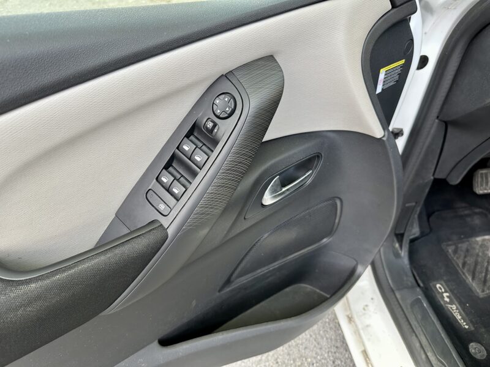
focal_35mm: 24
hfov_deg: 71.6
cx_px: 245
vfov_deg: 56.8
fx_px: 340
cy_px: 184
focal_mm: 6.86
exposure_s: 1/121
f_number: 1.78
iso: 160
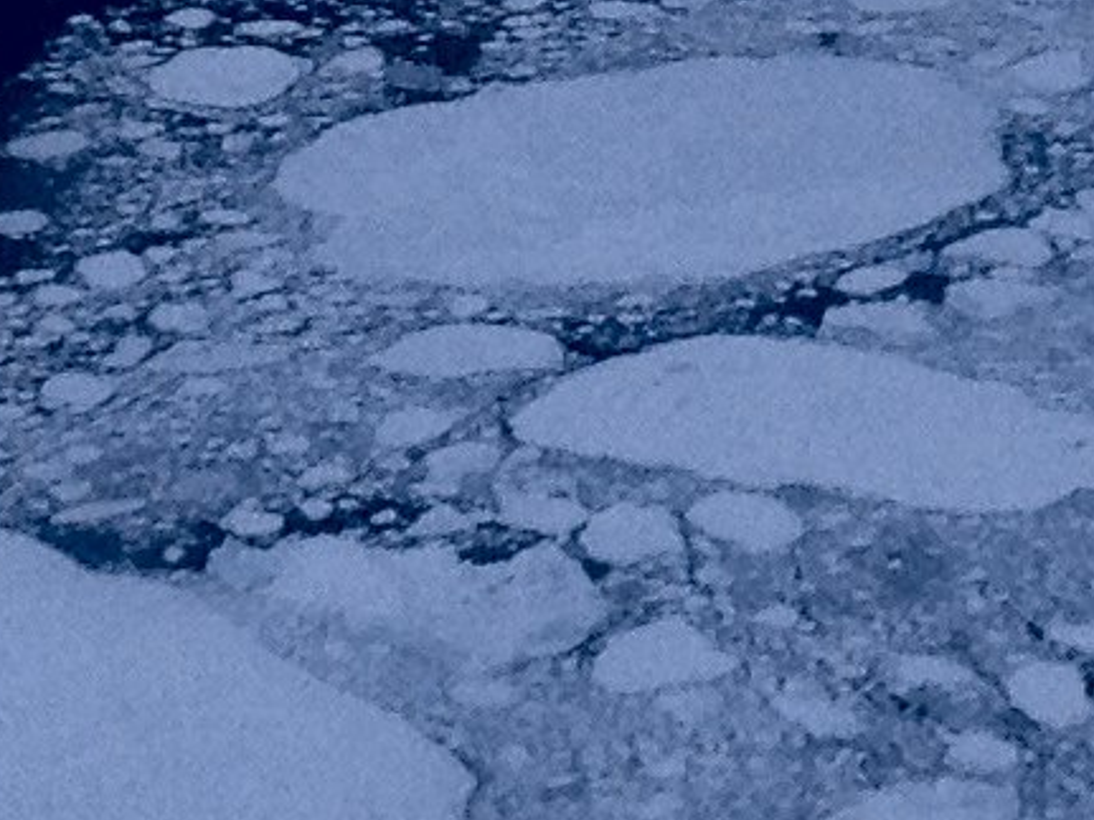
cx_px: 693
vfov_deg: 5.4
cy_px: -1330
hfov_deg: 7.5
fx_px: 8373
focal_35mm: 265
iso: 50
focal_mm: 4.28
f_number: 2.4
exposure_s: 1/511
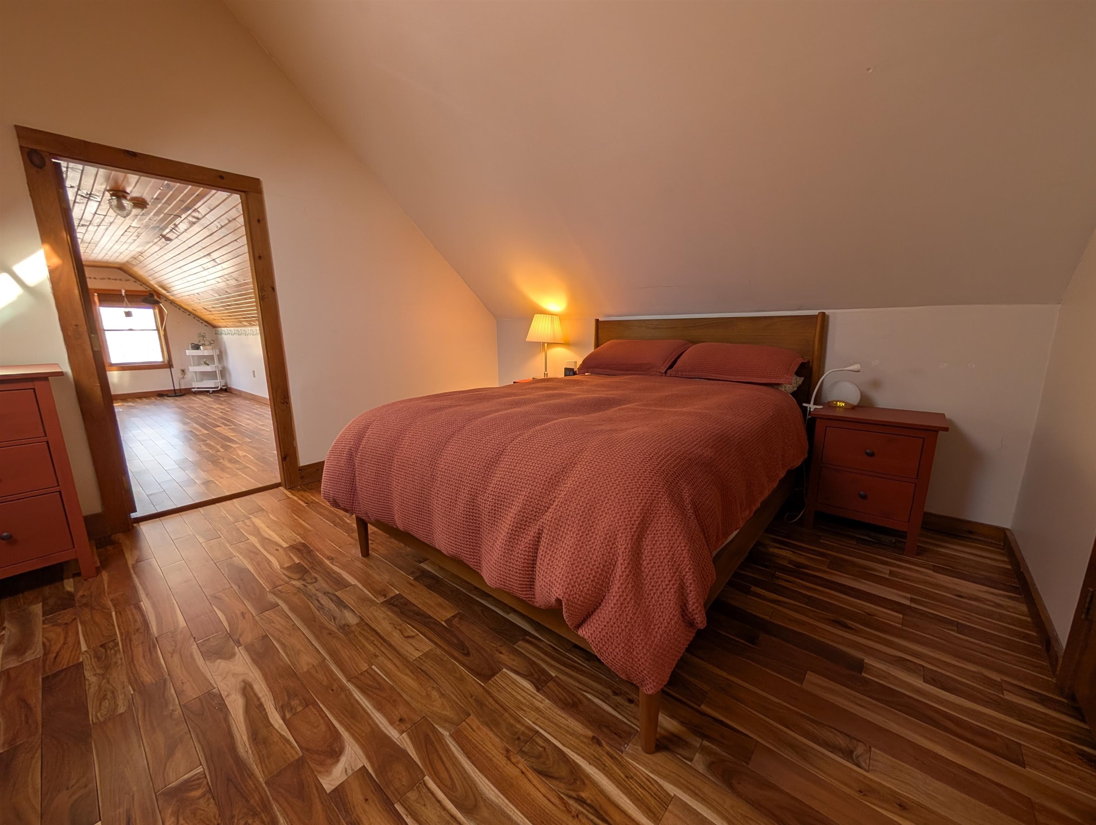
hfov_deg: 110.5
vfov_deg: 94.6
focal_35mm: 12
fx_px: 380
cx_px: 548
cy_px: 412
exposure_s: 1/120
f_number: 1.7
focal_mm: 2.02
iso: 72
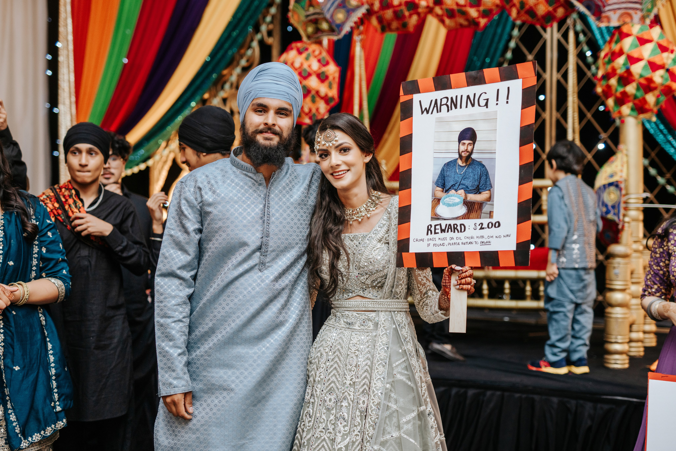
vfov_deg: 27.0
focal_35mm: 50
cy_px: 226
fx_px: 939
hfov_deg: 39.6
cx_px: 338
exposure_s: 1/200
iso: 1600
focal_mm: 50
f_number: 2
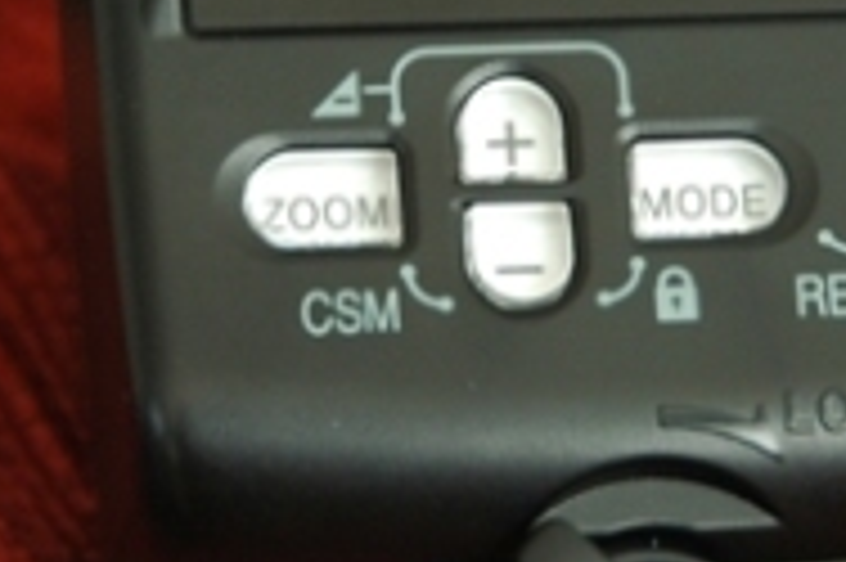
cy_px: 124
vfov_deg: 2.4
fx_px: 13500
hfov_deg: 3.6
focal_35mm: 575
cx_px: 567
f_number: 5.6
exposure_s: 1/8
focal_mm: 120
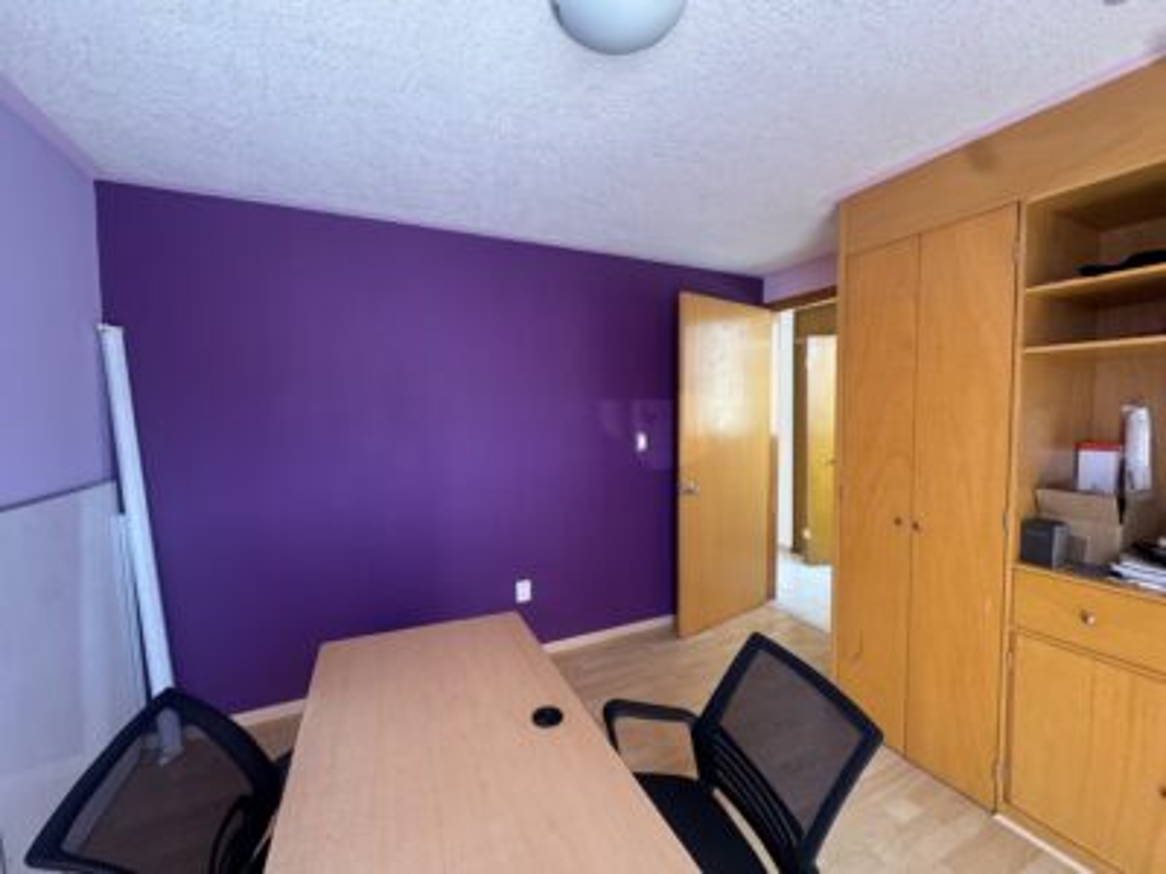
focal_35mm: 14
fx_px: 472
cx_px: 583
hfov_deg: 102.1
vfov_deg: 85.7
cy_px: 437
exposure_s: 1/99
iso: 200
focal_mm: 2.22
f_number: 2.2
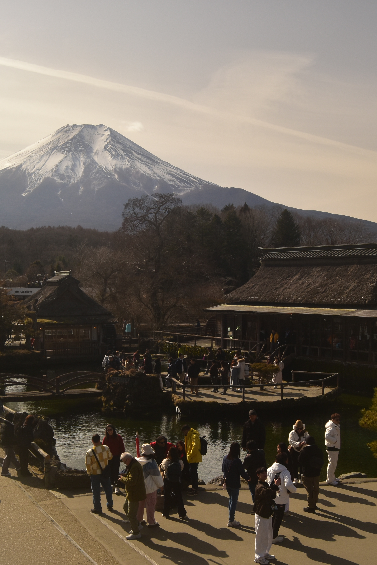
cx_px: 178
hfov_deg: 11.0
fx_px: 1960
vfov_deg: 16.4
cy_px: 282
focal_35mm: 125
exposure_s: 1/400
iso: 200
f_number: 10
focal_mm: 55
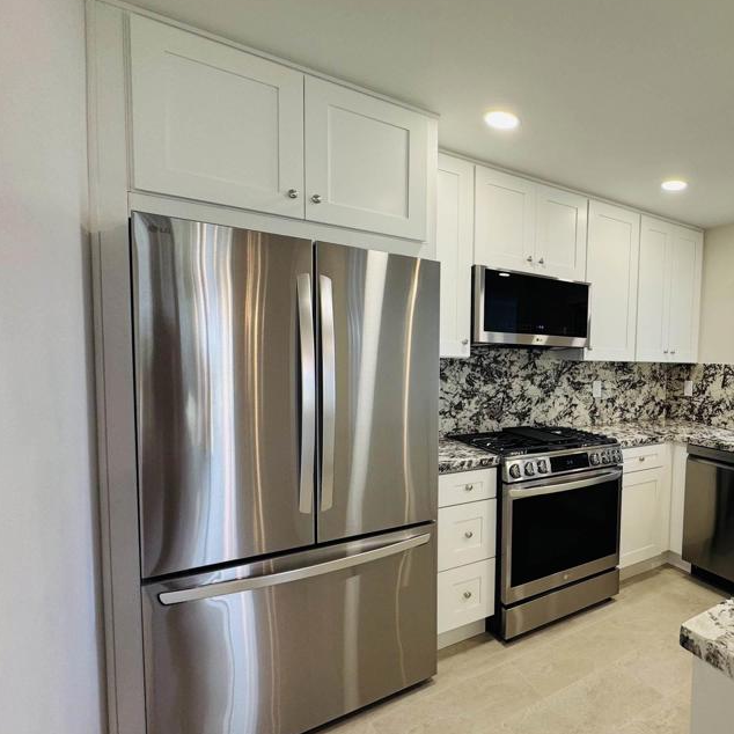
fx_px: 480
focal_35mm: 20
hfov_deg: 67.8
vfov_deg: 74.7
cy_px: 390
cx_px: 587
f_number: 2.2
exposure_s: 1/120
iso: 100
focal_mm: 2.22
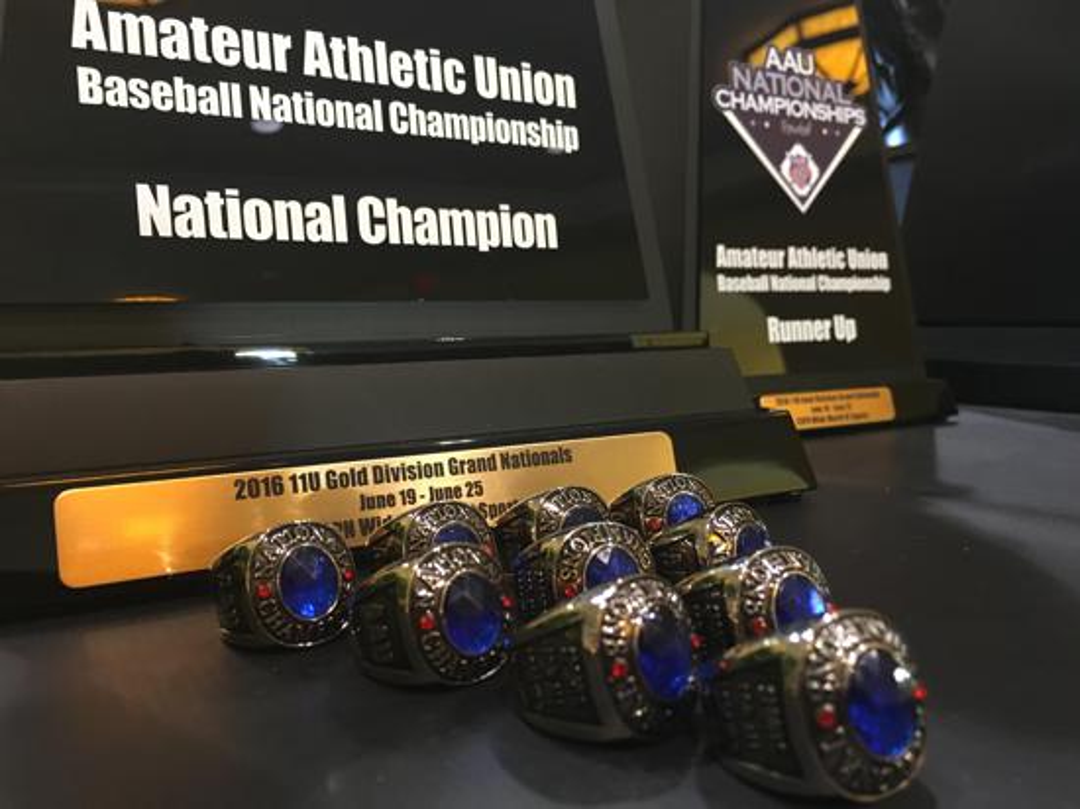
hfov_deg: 61.7
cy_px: 404
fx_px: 904
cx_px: 540
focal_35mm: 29
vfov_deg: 48.2
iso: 200
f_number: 2.2
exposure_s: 1/20
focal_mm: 4.15
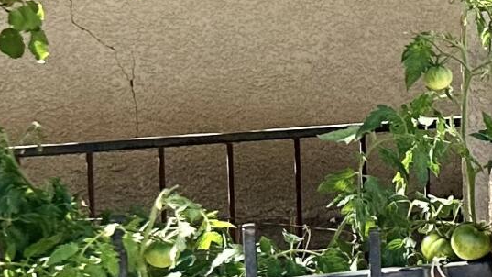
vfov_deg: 8.2
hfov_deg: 11.3
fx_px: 1905
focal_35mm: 146
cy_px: -68
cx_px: 1313
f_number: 1.78
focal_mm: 6.86
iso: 80
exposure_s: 1/910
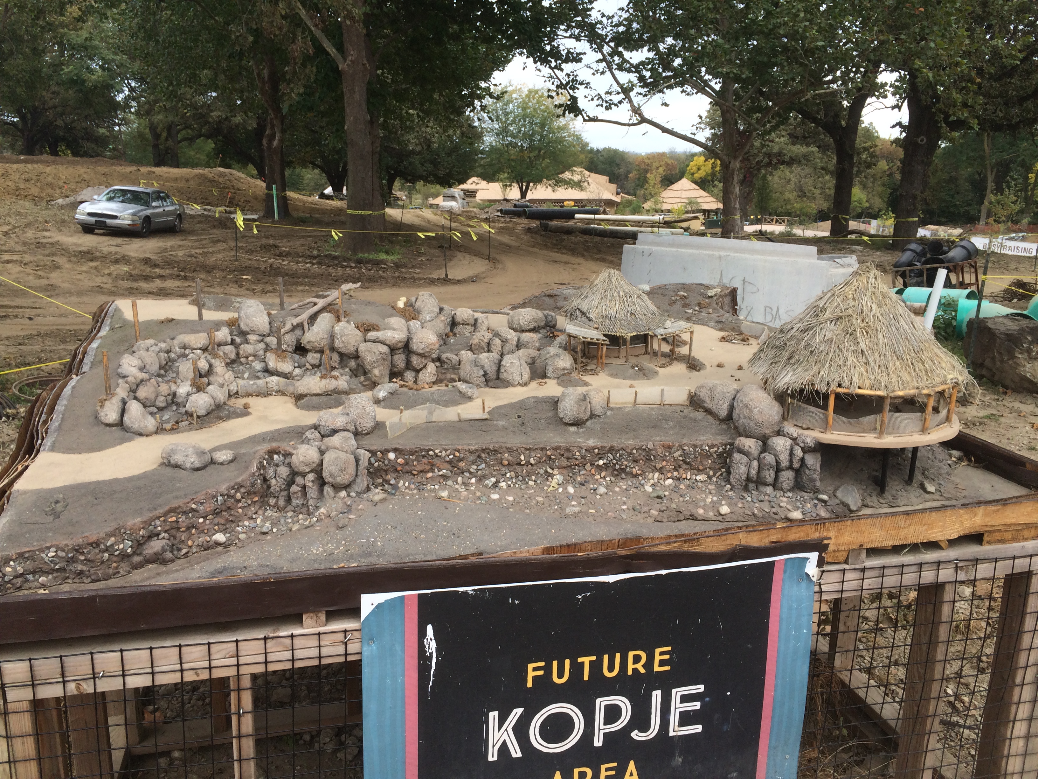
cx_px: 519
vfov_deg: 48.2
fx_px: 870
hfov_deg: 61.7
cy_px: 390
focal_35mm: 29
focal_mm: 4.15
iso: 32
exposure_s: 1/316
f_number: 2.2
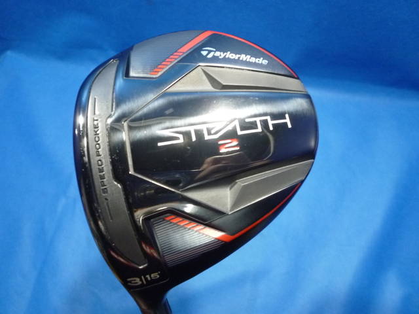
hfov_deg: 69.4
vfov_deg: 54.9
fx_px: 303
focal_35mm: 25
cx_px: 210
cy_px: 157
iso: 400
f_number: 2.8
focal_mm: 4.5
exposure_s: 1/15
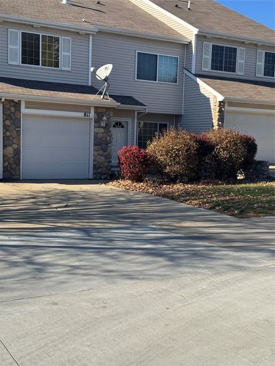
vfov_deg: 39.7
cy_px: 183
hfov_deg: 30.3
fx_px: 509
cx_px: 138
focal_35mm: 48
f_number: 1.78
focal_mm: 6.76
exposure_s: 1/2611
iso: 64
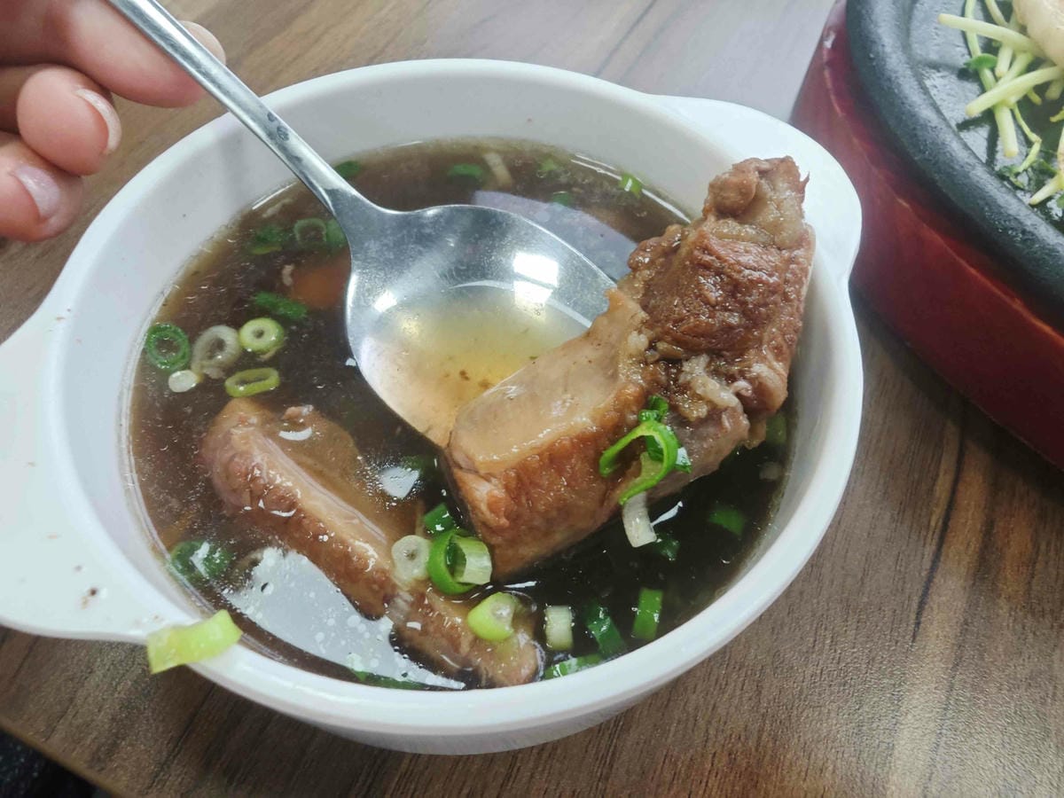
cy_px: 399
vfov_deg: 58.9
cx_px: 532
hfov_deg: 73.9
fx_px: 707
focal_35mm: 23
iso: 125
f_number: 1.8
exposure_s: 1/60
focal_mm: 2.03
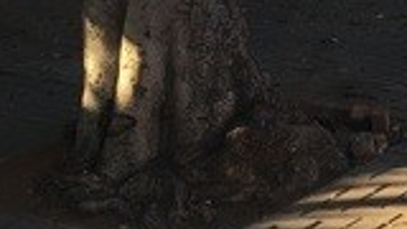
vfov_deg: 11.5
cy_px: -162
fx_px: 1068
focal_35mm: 99
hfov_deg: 19.8
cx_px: 534
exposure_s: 1/287
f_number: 2.2
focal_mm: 4.15
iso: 25
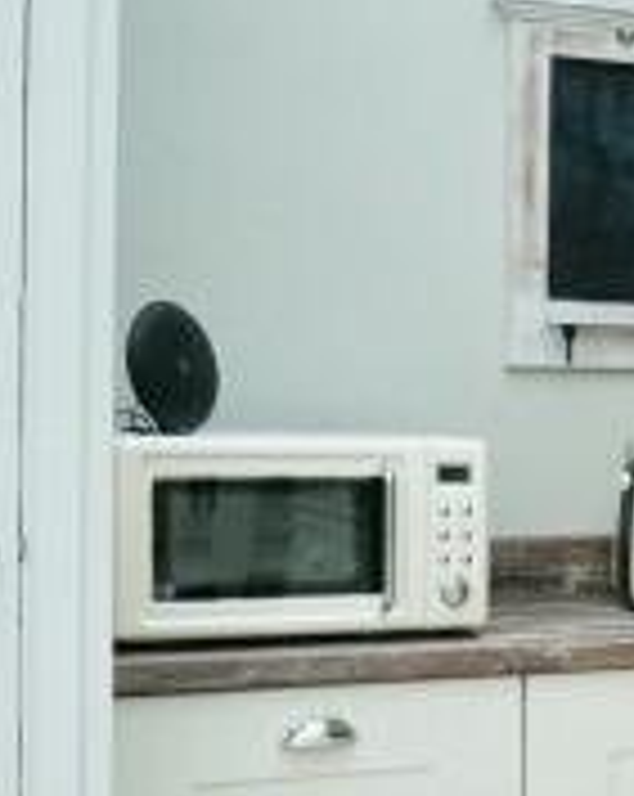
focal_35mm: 87
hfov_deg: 14.5
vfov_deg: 22.0
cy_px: 443
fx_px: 2046
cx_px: 1290
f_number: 13
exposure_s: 1/200
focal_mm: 16
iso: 2000
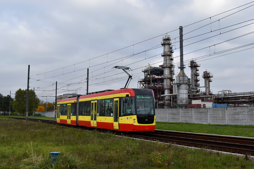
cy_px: 84
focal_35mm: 39
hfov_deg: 49.5
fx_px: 275
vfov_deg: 34.2
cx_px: 127
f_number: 8
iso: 200
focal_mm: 26
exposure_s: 1/250
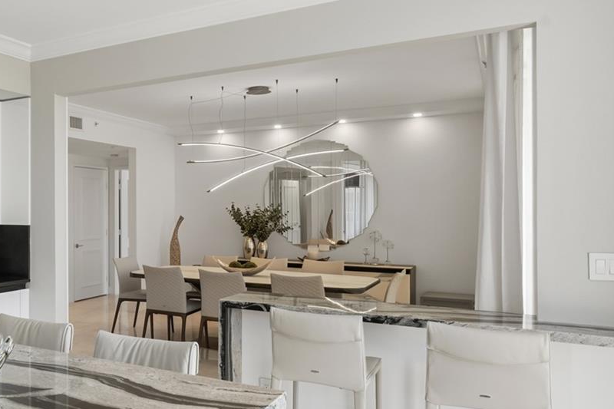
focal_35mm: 32
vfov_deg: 40.9
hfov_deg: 54.7
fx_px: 546
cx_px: 124
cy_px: 243
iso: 400
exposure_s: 1/20
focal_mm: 16
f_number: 8
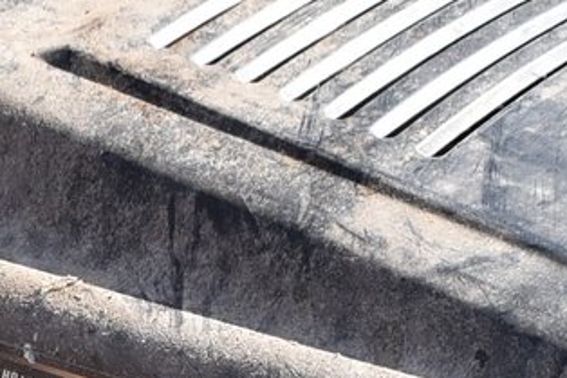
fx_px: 2939
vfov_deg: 7.2
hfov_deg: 11.0
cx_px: 204
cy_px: 679
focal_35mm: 187
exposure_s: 1/200
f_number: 6.3
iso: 100
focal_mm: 23
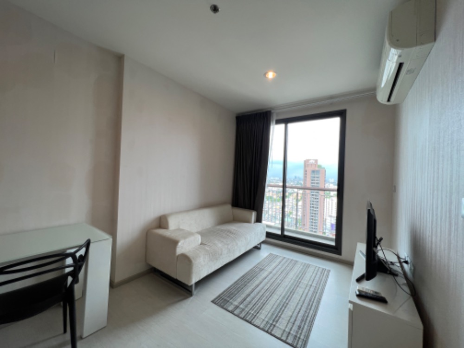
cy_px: 174
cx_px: 232
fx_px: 174
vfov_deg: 89.9
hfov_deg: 106.2
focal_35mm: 13
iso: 40
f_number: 1.8
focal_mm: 1.57
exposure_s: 1/122
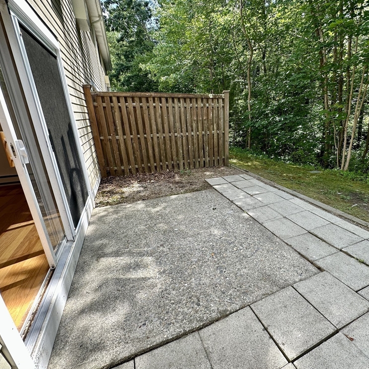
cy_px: 182
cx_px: 211
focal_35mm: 17
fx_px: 205
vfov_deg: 84.0
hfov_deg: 83.5
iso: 40
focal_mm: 2.22
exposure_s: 1/336
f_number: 2.2
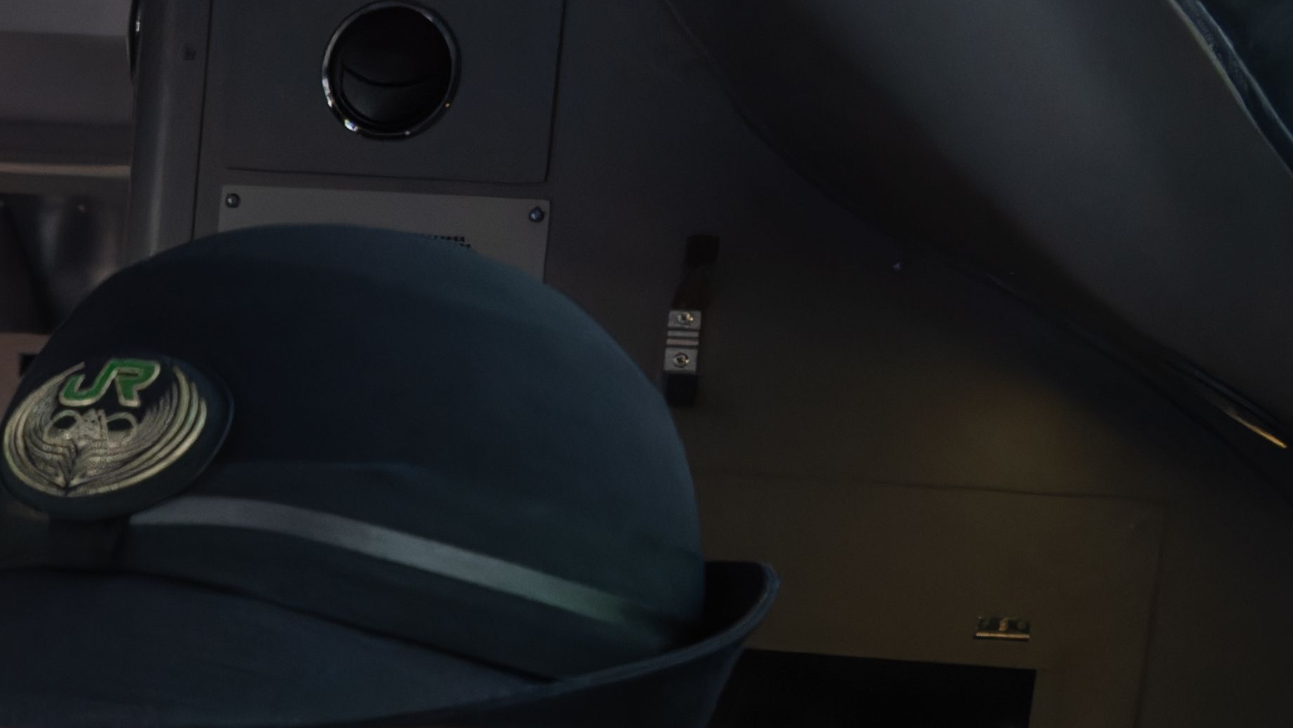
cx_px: -364
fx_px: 3154
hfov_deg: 21.1
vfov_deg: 12.3
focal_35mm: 92
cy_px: 1196
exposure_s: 1/200
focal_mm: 27
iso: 5000
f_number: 8
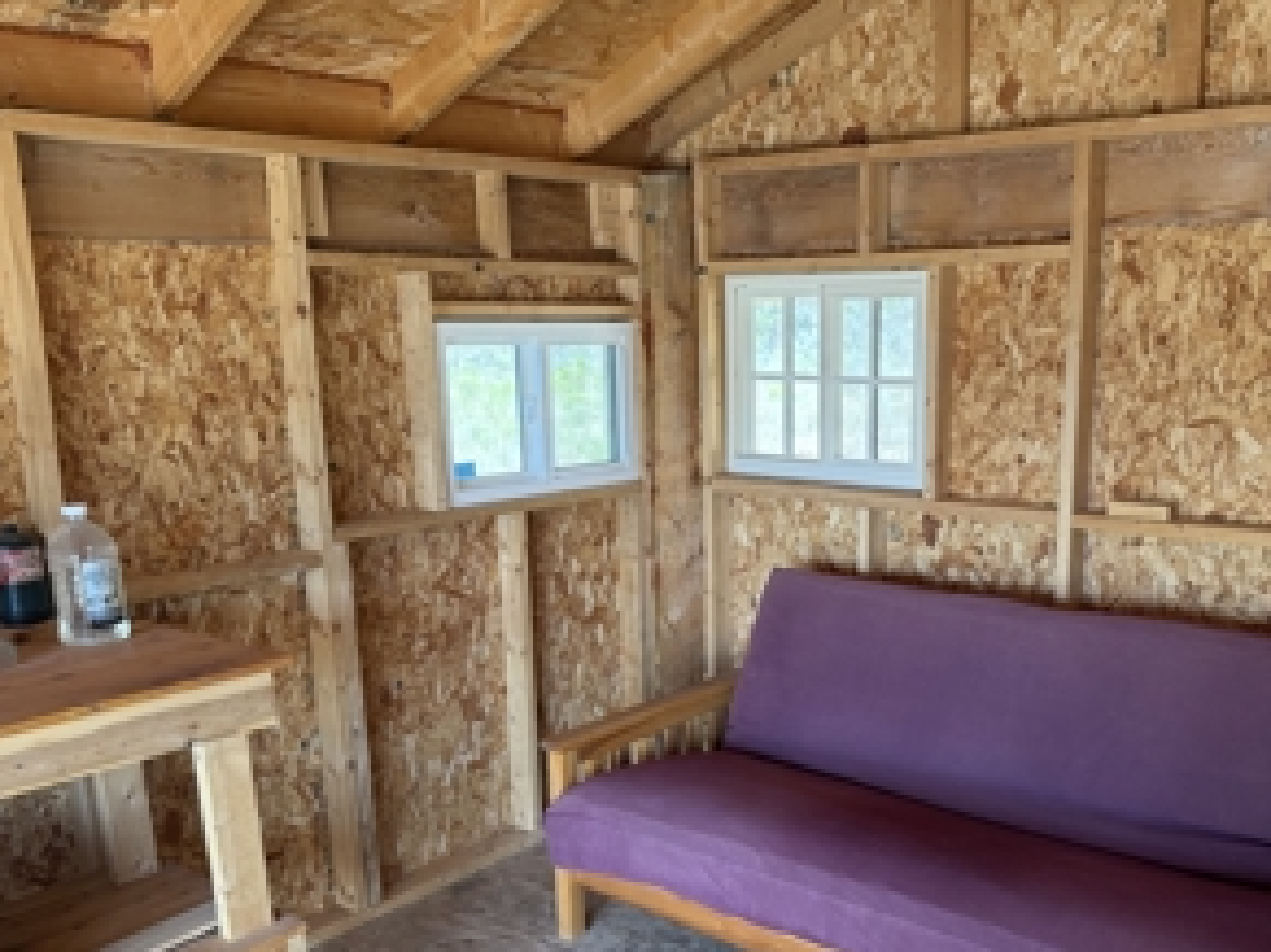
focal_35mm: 33
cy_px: 603
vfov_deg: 42.6
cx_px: 786
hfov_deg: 54.8
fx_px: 1211
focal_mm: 6.76
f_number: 1.78
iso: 200
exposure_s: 1/158
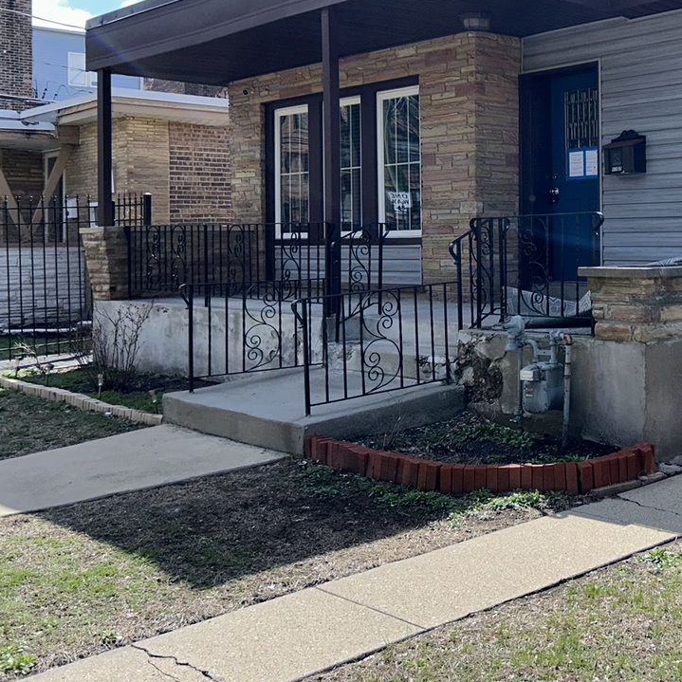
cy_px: 221
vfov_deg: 36.4
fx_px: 1025
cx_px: 636
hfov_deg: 34.4
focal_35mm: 46
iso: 40
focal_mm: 5.7
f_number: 1.5
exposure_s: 1/4274
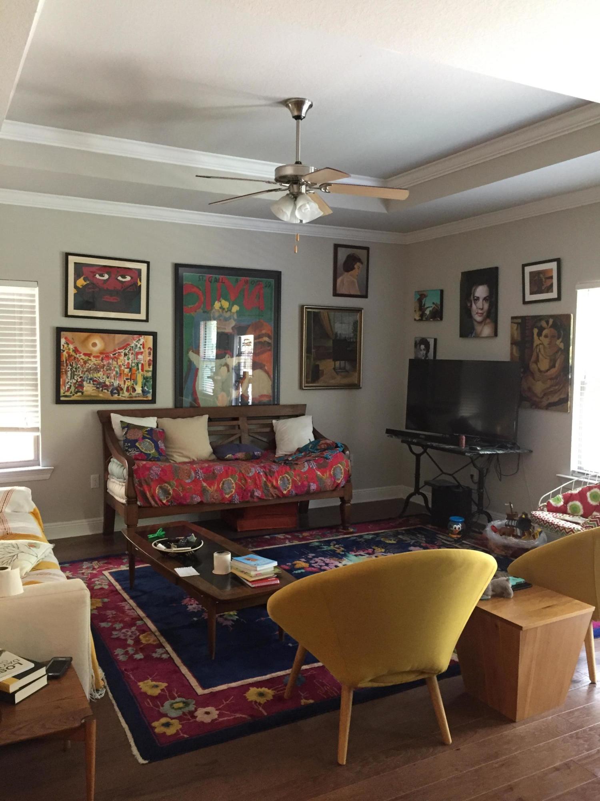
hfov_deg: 48.2
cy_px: 400
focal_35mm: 29
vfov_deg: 61.7
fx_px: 670
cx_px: 300
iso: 250
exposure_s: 1/24
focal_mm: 4.15
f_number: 2.2
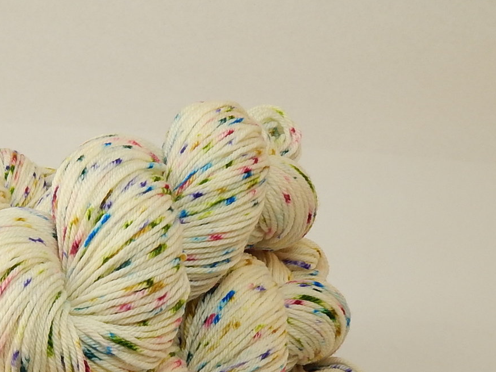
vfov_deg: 18.4
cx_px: 34
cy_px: 407
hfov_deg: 24.5
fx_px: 1103
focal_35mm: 77
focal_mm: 6.1
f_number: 3.3
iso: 125
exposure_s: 1/40
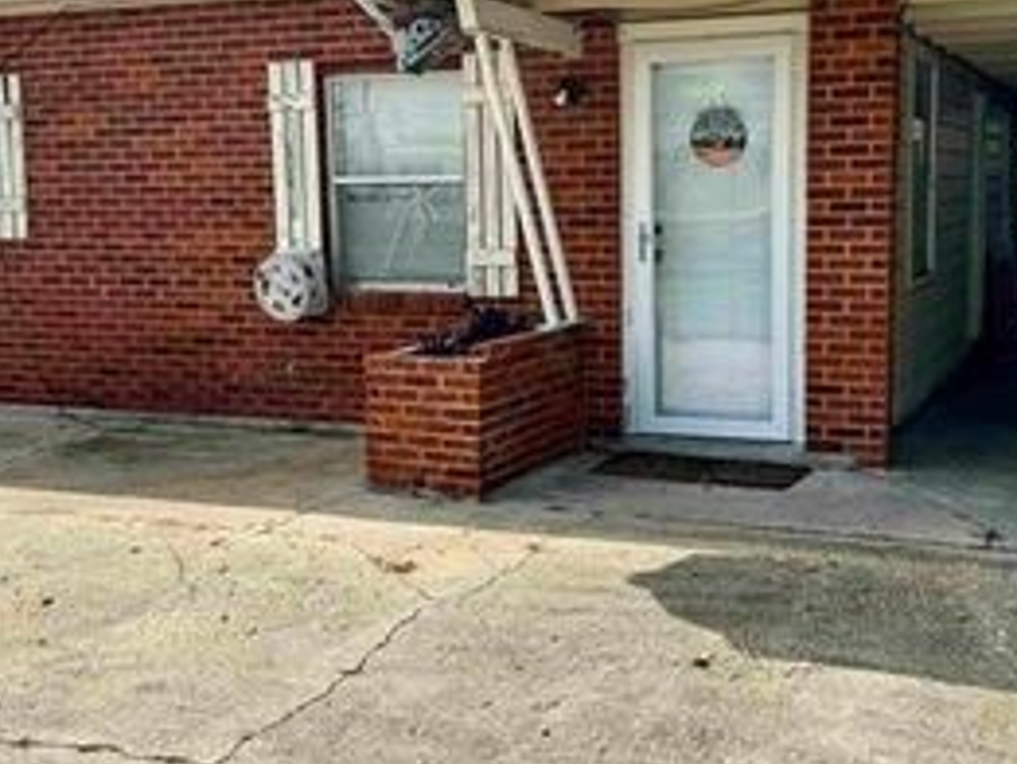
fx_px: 1352
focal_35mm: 46
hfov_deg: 41.1
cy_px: 345
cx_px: 581
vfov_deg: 31.5
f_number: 1.78
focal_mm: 6.76
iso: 80
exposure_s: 1/4310
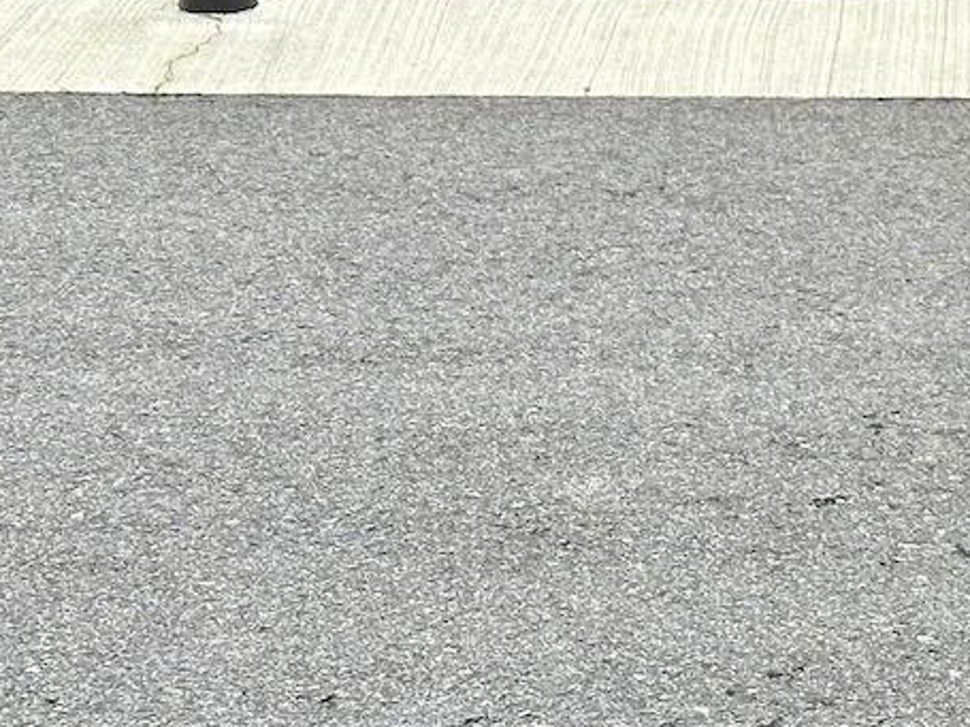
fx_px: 4258
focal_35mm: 152
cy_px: -104
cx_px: 1492
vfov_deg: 9.6
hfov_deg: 12.3
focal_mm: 6.86
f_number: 1.78
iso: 64
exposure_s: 1/574
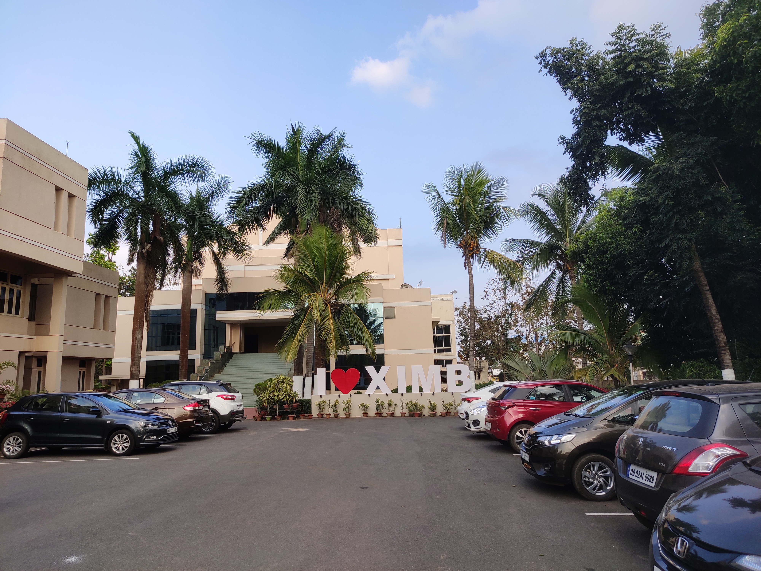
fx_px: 550
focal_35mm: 25
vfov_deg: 54.9
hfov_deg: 69.4
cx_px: 380
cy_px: 286
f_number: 1.79
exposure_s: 1/488
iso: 112
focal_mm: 4.68
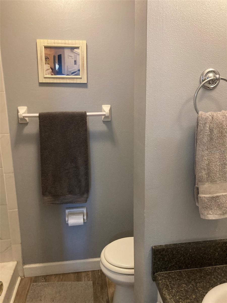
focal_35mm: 28
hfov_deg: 49.7
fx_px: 245
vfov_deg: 63.4
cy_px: 152
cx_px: 114
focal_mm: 3.99
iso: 200
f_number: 1.8
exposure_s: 1/60
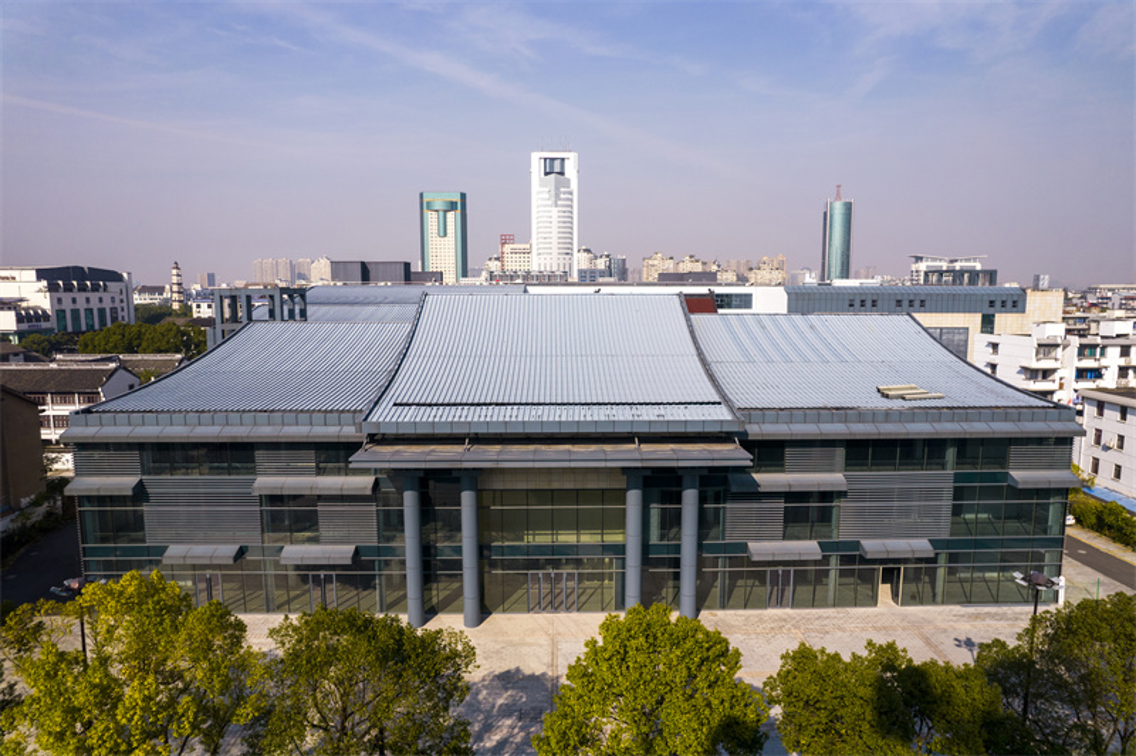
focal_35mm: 22
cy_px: 378
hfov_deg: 78.6
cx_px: 568
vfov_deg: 57.1
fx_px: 694
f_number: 2.8
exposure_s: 1/2000
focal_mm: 8.38
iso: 100
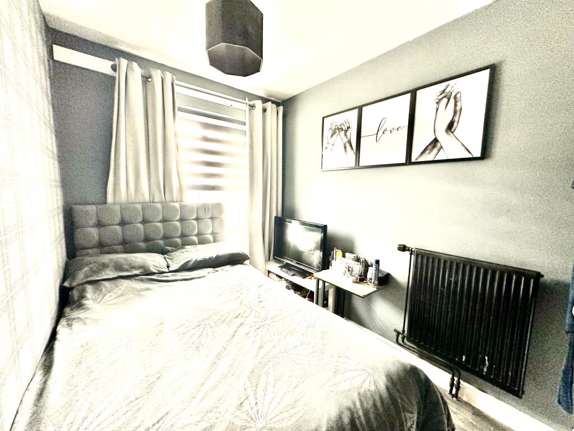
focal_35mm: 14
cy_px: 216
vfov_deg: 85.7
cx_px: 287
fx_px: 232
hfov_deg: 102.1
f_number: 2.2
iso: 320
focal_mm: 2.22
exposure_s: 1/94
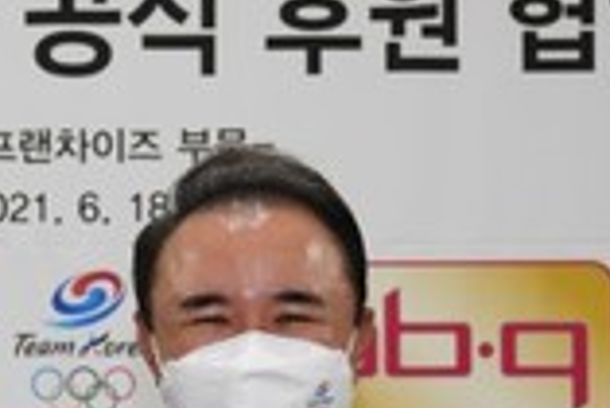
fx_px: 2595
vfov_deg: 8.9
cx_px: -16
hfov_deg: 13.2
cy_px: 528
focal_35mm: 153
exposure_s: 1/160
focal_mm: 40
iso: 1000
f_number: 5
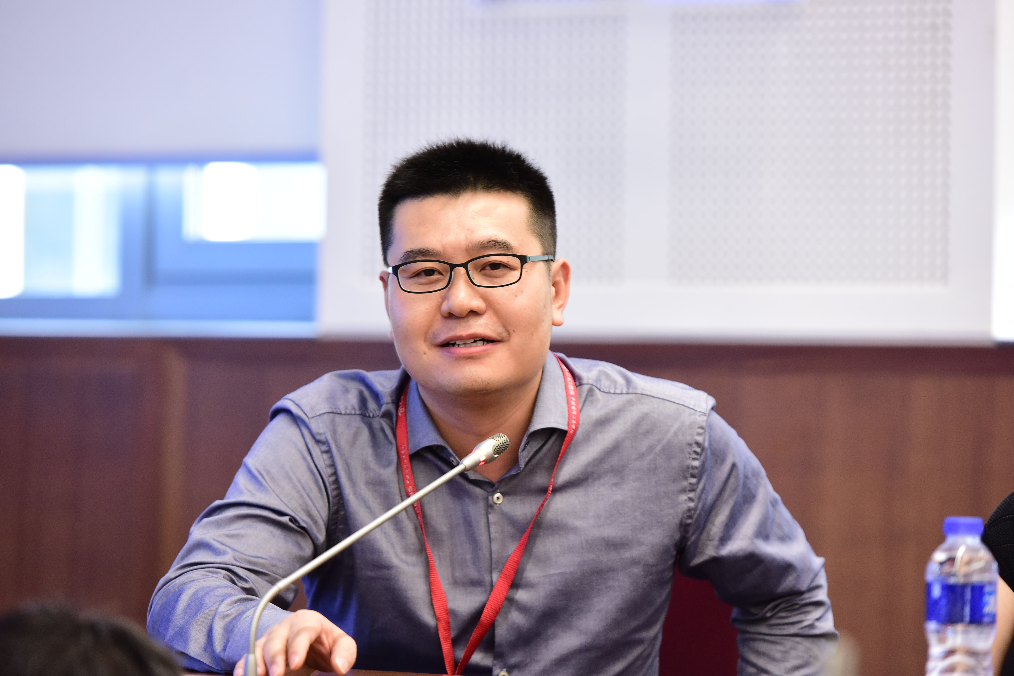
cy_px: 338
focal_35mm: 170
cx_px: 507
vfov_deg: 8.1
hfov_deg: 12.1
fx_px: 4788
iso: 2000
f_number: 4
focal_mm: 170
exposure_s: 1/100
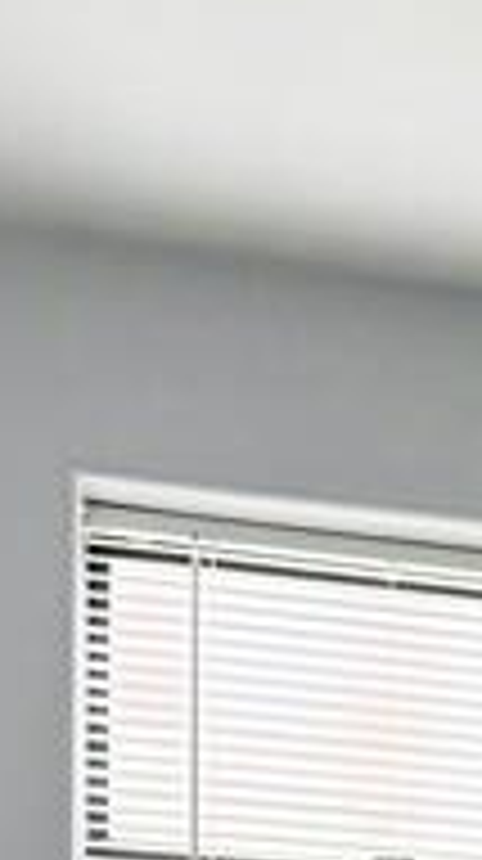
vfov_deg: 14.4
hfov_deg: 8.4
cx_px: 914
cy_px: 1364
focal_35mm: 137
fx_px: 3122
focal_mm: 6.76
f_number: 1.78
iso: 200
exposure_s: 1/188
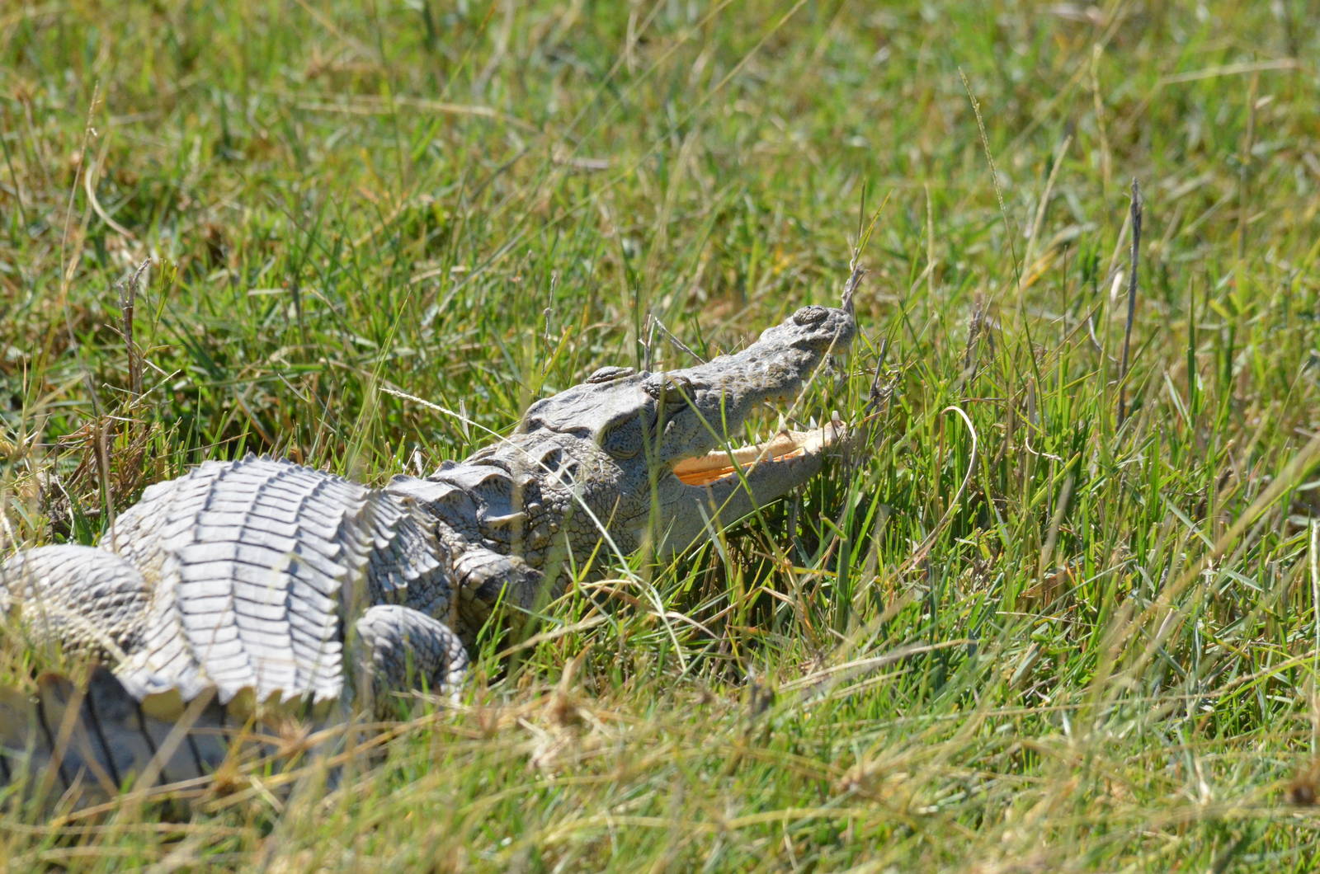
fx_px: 27445
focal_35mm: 750
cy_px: 437
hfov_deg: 2.8
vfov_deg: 1.8
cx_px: 660
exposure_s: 1/2500
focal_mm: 500
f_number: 13
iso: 2500
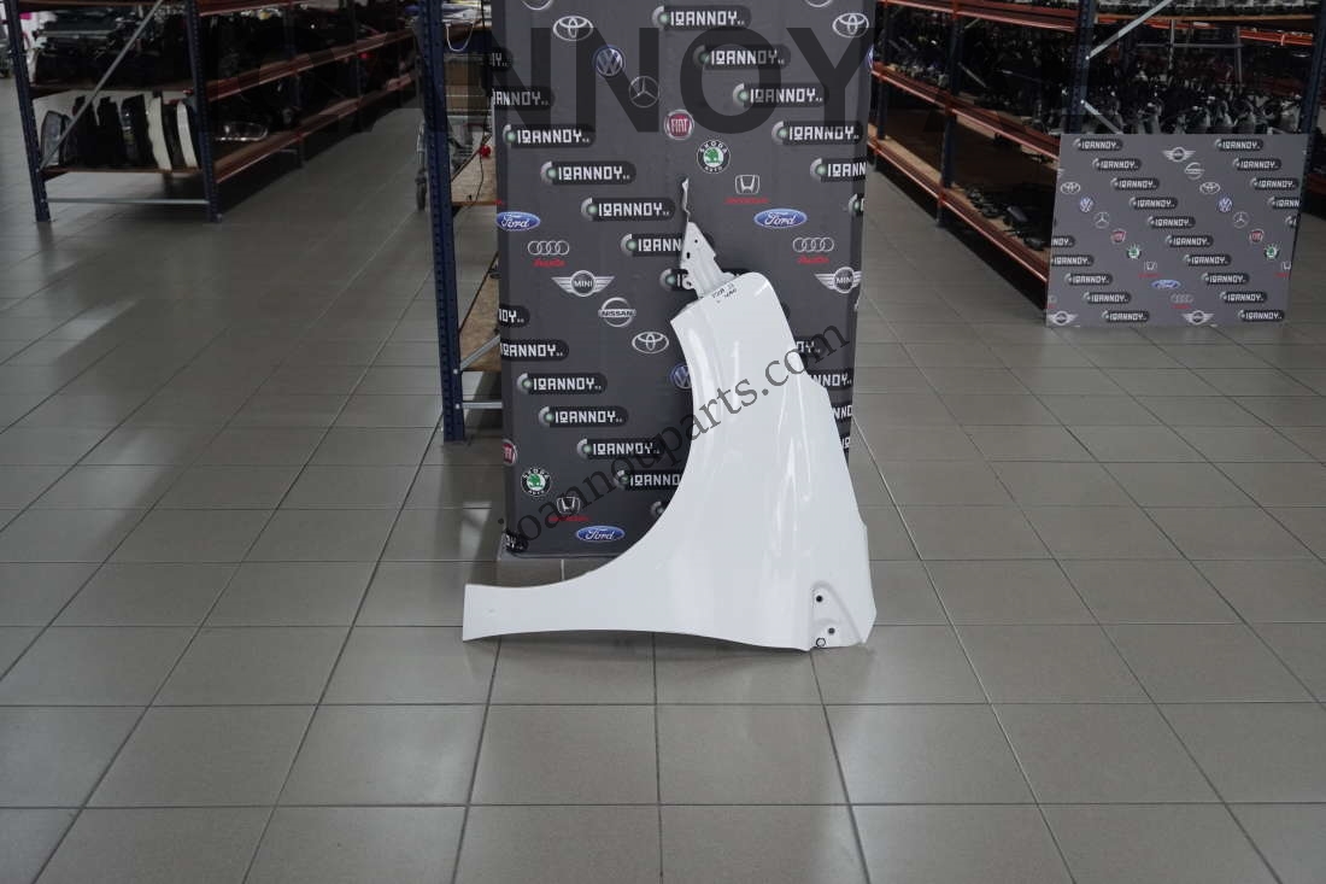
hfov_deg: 53.1
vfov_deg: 36.9
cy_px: 442
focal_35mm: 36
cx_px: 663
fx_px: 1326
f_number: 4.5
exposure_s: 1/160
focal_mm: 24
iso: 1600
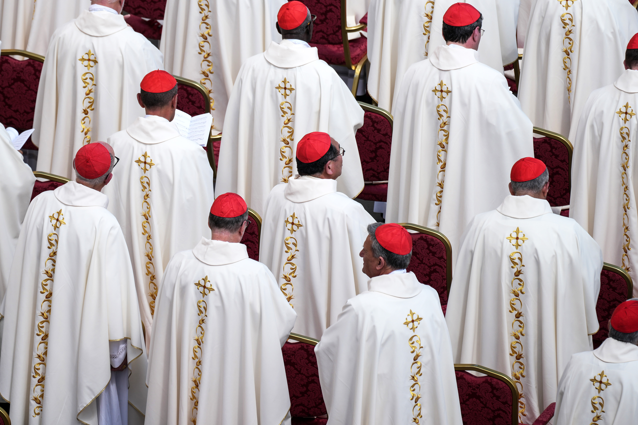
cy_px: 106
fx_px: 9161
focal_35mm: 517
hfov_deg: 4.0
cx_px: 284
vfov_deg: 2.7
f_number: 5.6
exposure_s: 1/750
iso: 125
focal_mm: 336
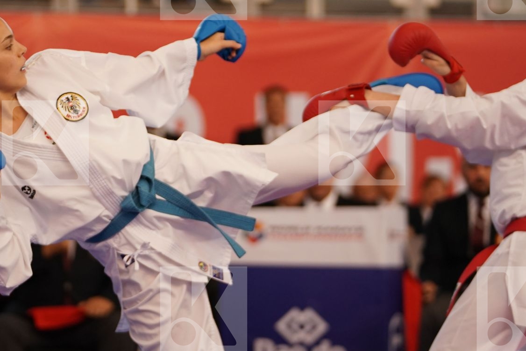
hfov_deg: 10.1
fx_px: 2966
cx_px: 204
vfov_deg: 6.8
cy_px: 143
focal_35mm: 203
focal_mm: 127
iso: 1600
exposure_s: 1/1000
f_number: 2.8
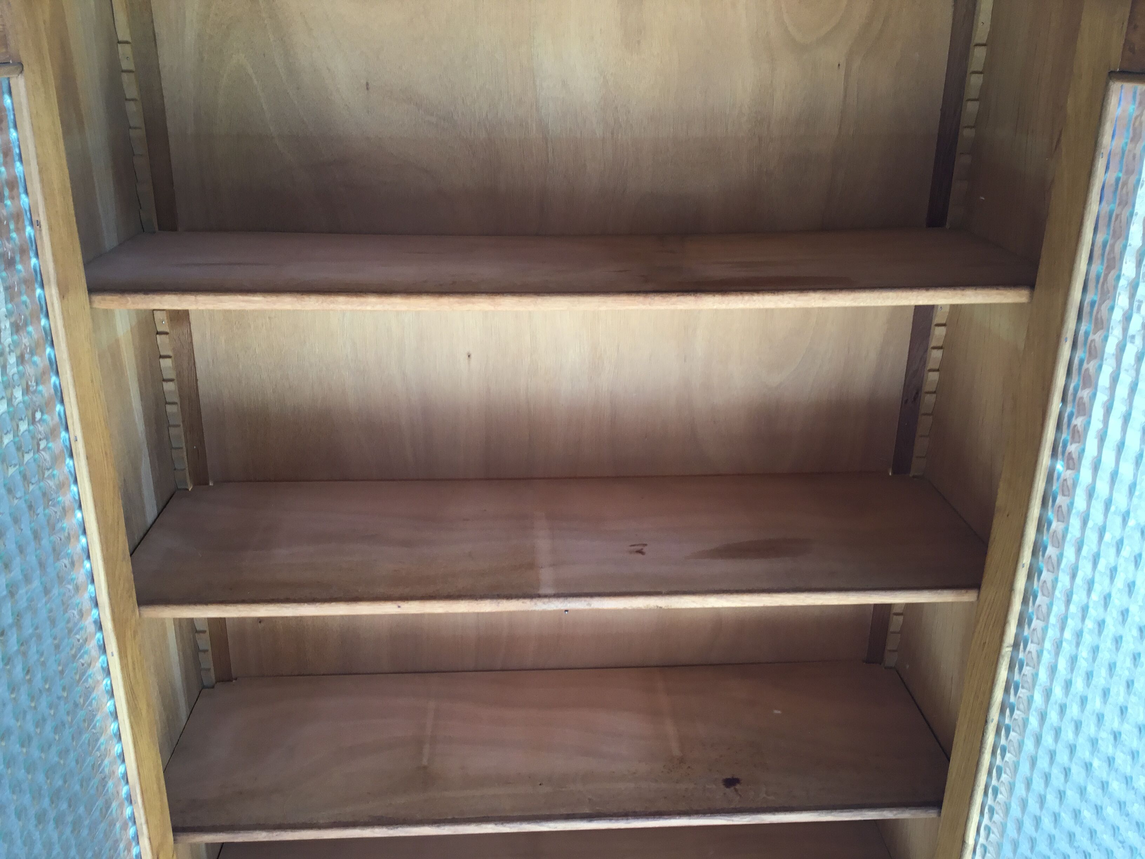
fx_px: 1025
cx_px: 572
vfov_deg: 45.4
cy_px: 430
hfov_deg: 58.4
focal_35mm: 31
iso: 25
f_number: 2.4
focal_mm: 3.3
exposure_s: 1/50
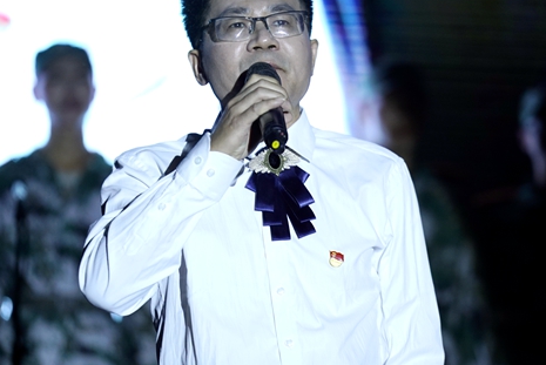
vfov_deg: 5.6
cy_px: 154
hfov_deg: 8.4
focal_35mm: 244
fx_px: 3704
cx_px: 291
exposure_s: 1/320
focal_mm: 189
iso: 1000
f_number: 4
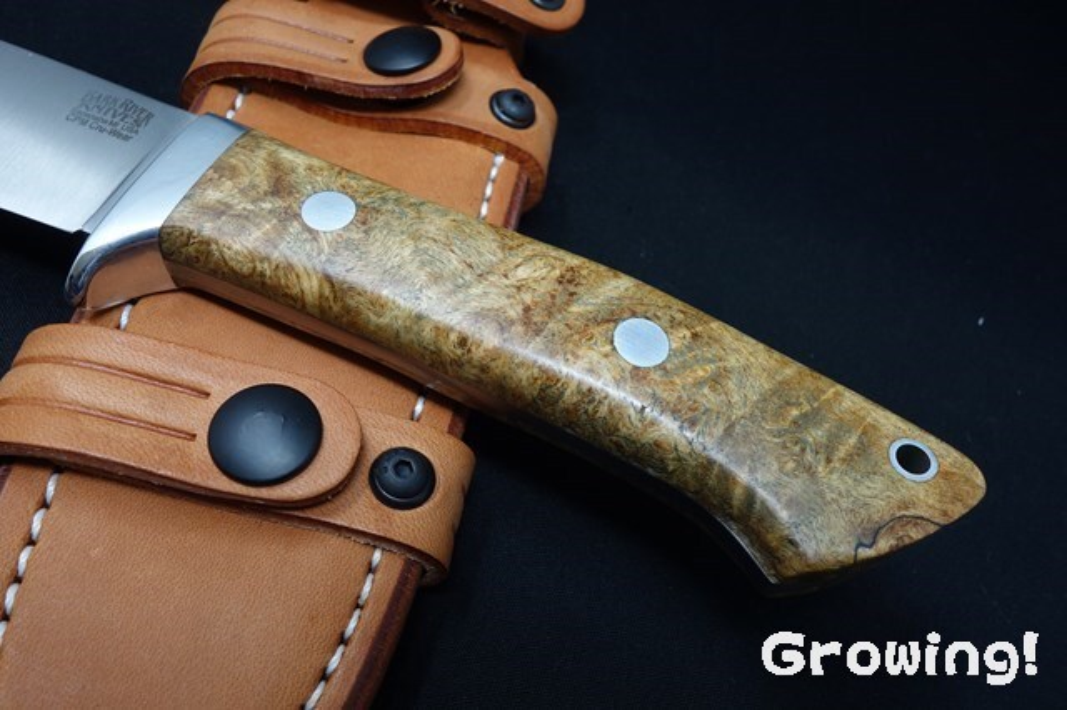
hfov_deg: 65.5
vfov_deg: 46.4
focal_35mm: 28
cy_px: 355
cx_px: 534
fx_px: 829
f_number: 7.1
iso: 400
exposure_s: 1/30
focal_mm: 10.4
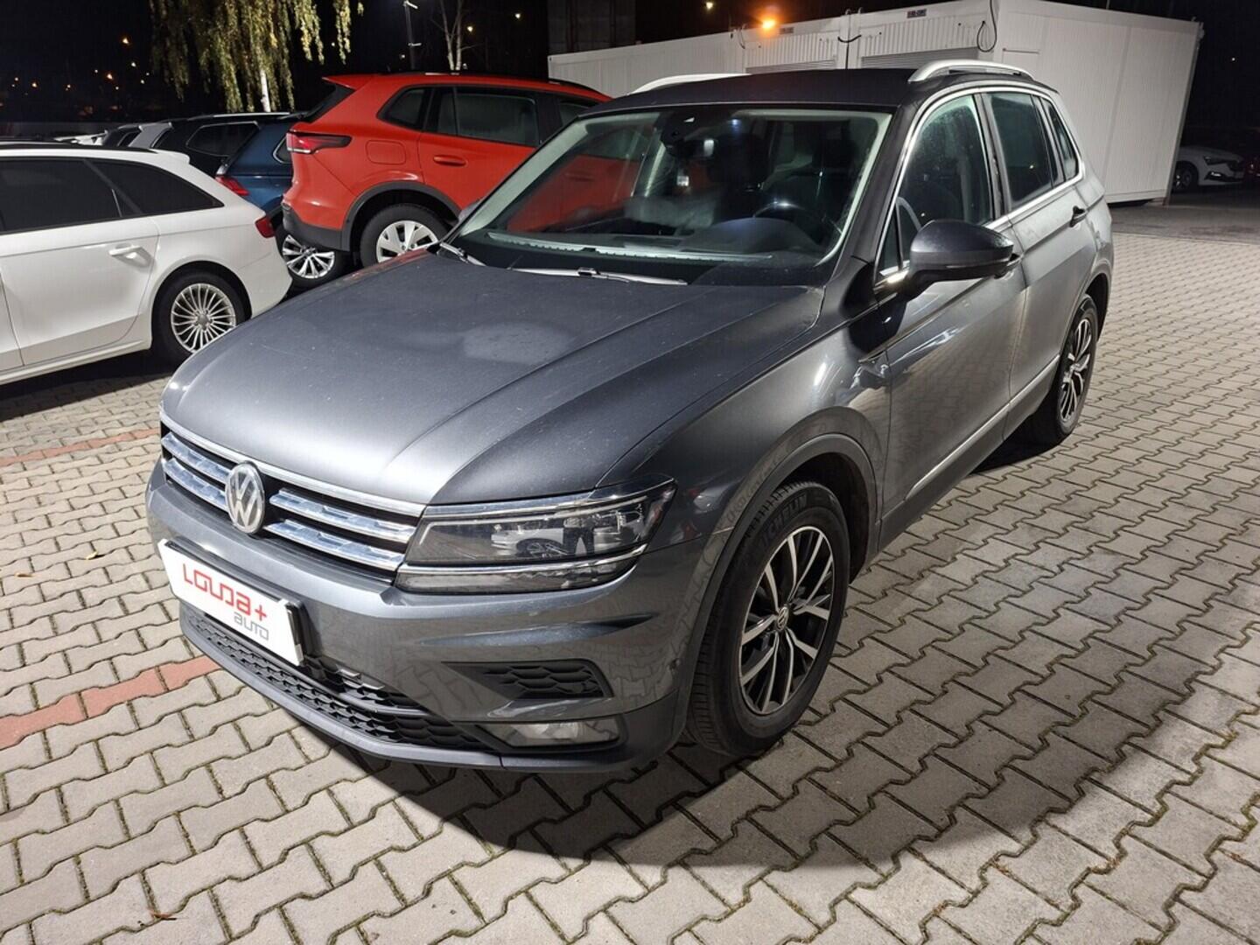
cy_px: 472
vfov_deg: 58.9
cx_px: 630
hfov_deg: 73.9
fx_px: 837
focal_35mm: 23
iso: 400
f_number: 1.8
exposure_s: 1/33
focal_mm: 5.54
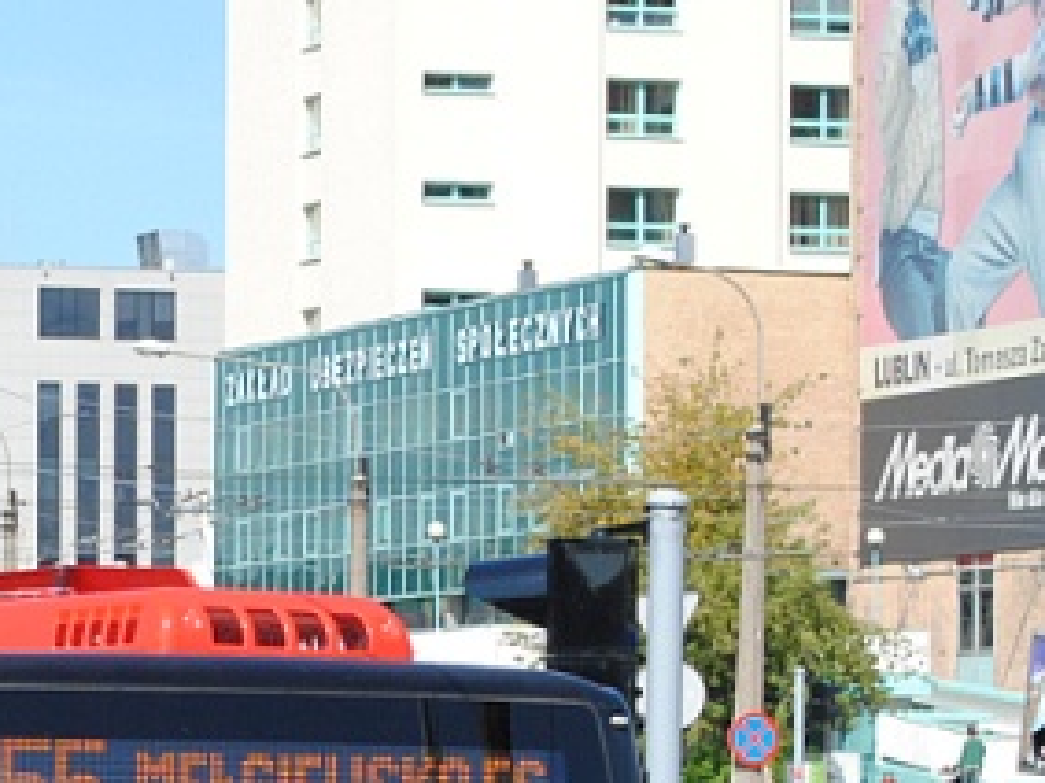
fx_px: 7574
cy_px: 818
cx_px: -373
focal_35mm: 251
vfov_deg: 5.9
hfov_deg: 7.8
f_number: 8
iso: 400
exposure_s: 1/800
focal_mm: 48
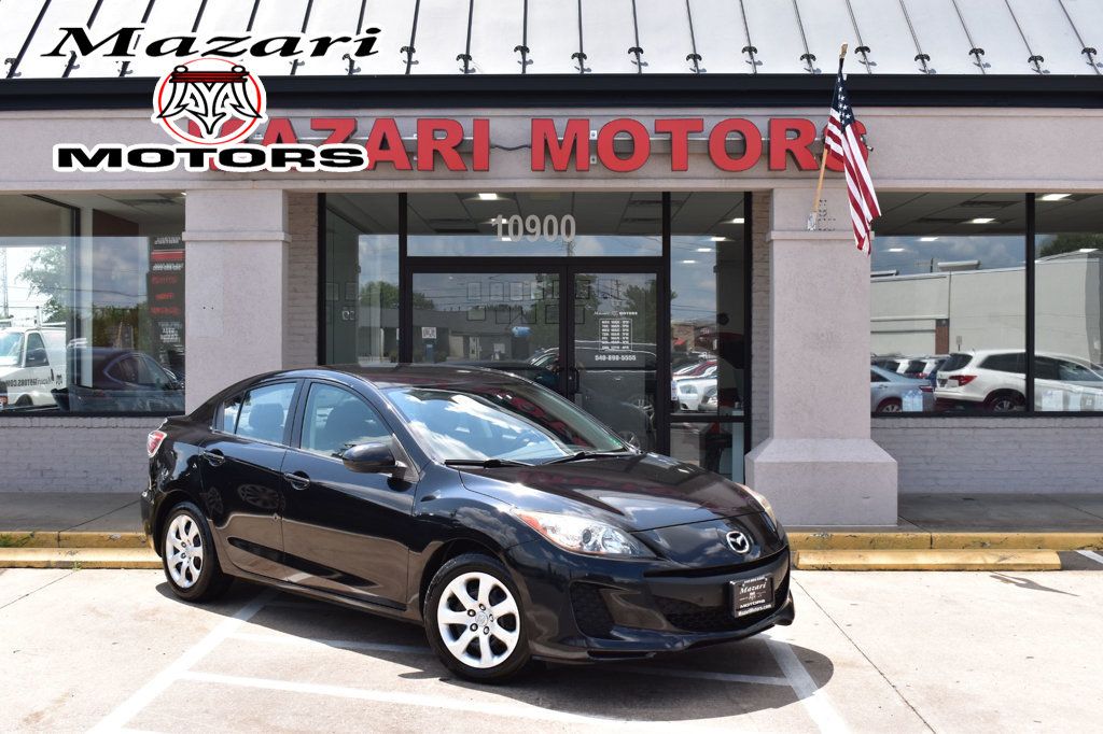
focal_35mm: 42
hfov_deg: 46.4
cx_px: 552
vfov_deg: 31.9
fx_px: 1286
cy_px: 367
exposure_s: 1/400
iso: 400
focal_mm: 28
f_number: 11
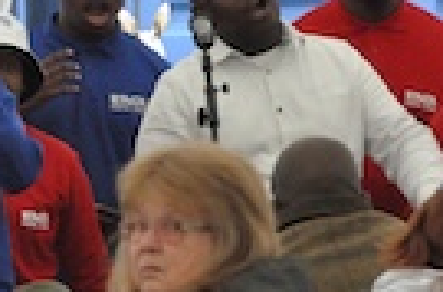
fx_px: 12005
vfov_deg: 1.4
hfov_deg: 2.1
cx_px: -16
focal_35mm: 979
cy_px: 61
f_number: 13
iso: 6400
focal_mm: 220
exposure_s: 1/320
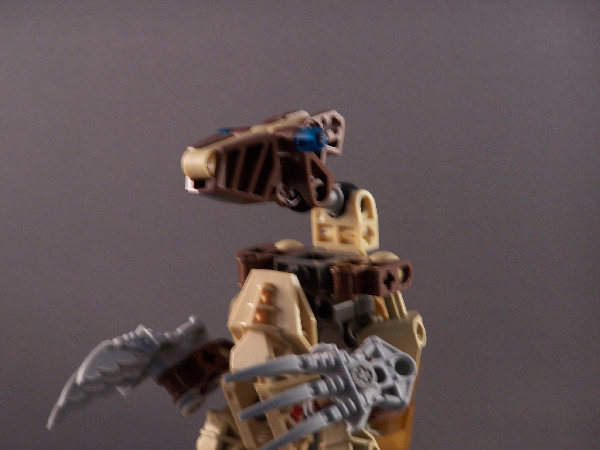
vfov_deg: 7.1
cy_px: 225
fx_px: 3623
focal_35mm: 209
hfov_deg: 9.5
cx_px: 300
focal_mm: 34.6
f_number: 3.2
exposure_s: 1/8
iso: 140
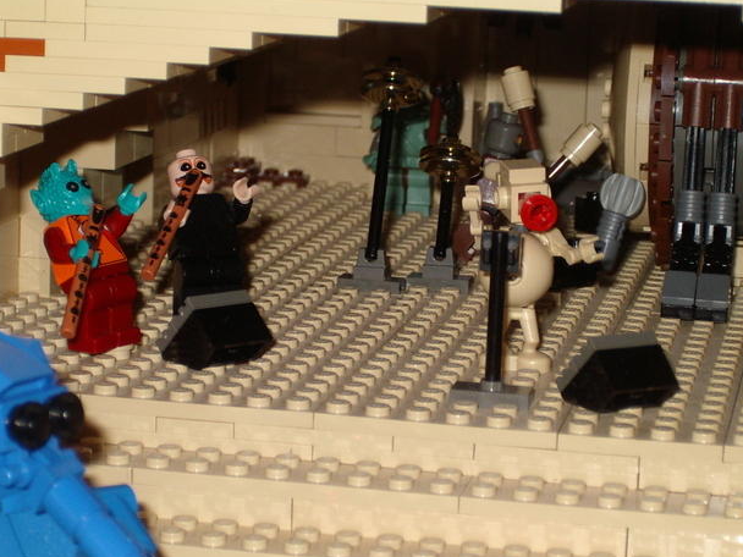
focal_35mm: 120
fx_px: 2576
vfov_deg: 12.3
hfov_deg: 16.4
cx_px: 381
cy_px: 280
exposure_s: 1/125
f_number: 5
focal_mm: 17.4
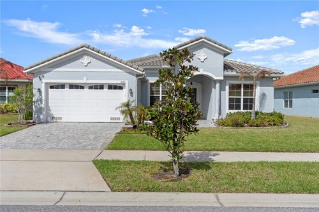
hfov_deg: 67.4
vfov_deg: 47.9
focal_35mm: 27
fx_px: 239
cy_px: 106
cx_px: 160
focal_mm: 18
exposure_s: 1/400
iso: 100
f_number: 9
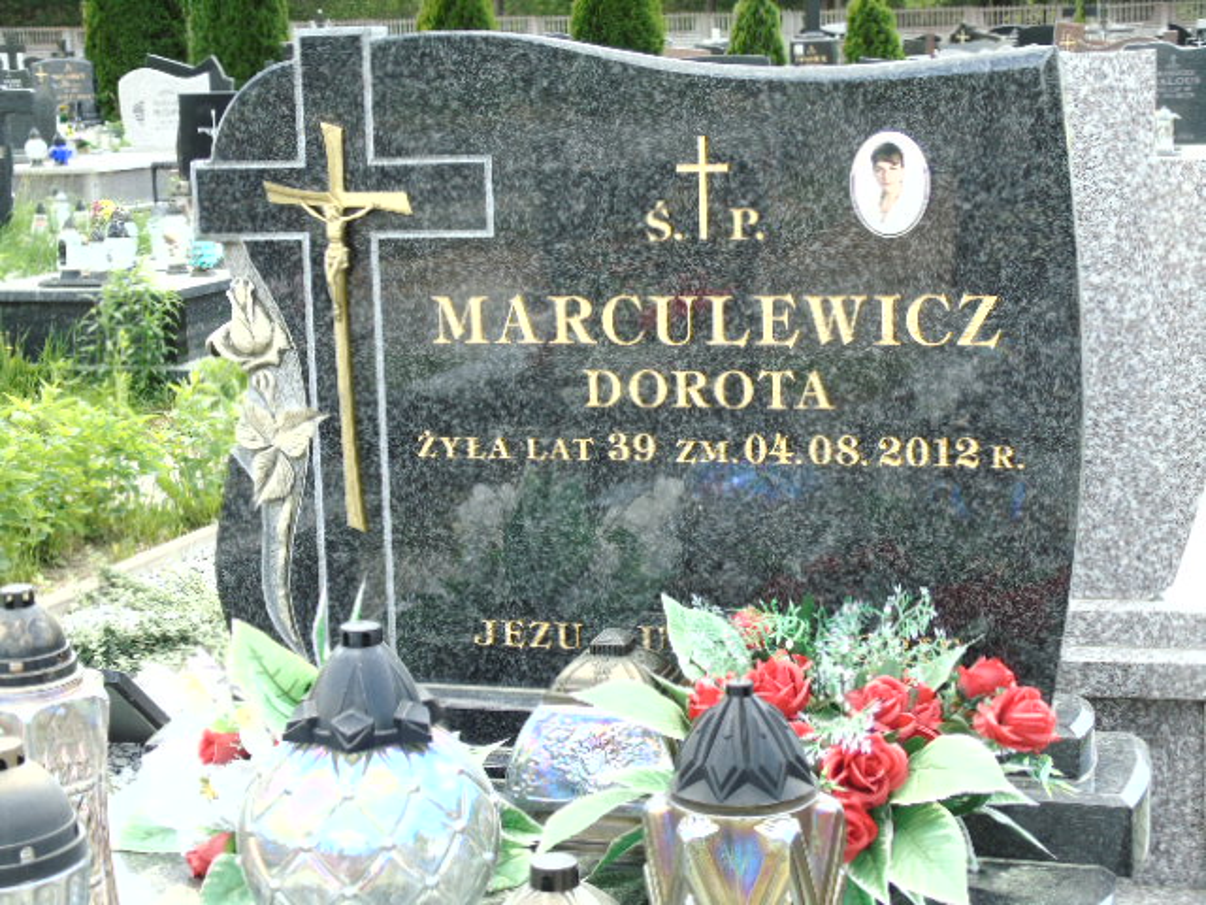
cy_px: 452
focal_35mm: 62
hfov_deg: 31.2
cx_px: 603
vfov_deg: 23.7
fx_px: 2160
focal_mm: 11
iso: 80
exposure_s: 1/80
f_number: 4.5
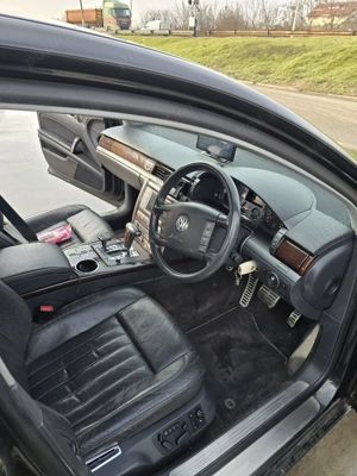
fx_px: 316
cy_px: 238
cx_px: 178
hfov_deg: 58.9
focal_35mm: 23
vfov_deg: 73.9
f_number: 1.7
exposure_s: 1/182
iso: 16
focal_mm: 6.3
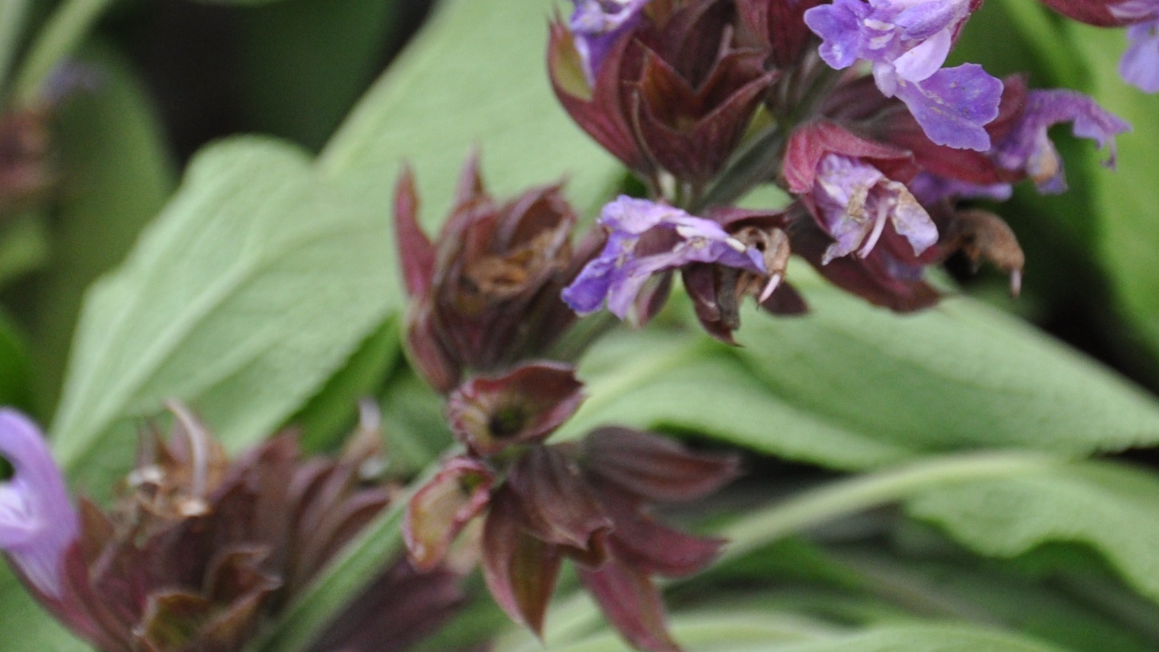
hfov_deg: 6.7
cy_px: 2
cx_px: 512
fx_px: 9958
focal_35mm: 324
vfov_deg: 3.7
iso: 500
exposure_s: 1/250
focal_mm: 80
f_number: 5.3
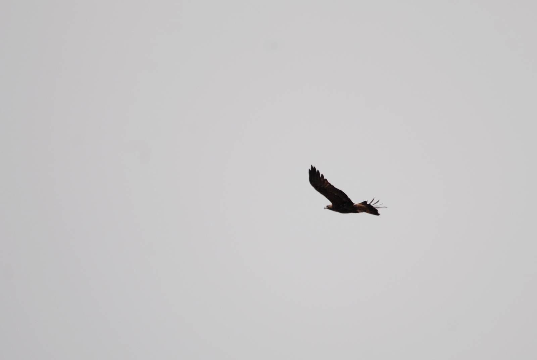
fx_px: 11201
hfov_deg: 2.7
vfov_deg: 1.8
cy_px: 180
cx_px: 268
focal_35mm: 750
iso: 200
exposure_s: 1/1250
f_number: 6.3
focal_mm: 500
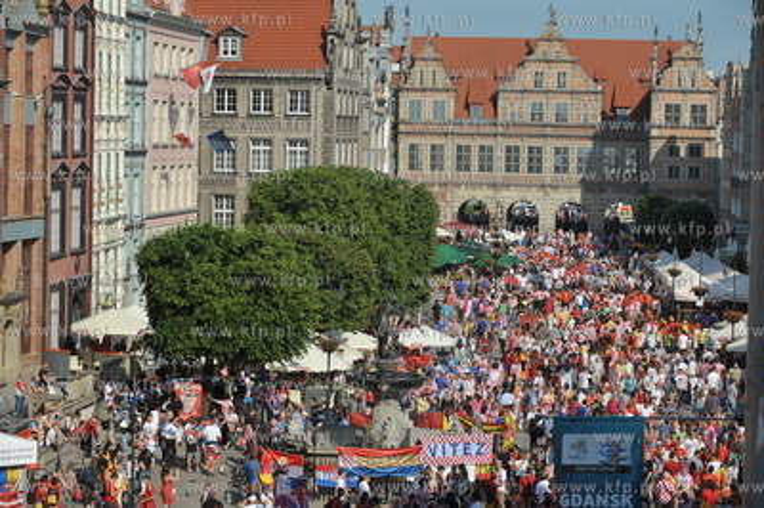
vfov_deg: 13.9
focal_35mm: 98
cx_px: 382
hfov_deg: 20.8
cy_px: 254
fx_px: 2078
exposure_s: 1/1600
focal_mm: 98
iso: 400
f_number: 7.1
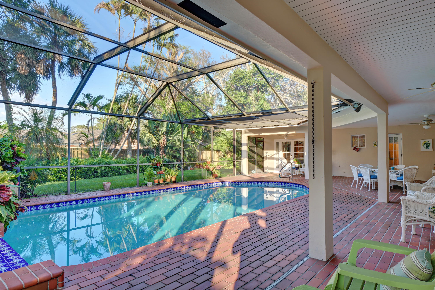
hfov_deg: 81.2
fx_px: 254
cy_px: 145
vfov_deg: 59.5
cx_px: 218
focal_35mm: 21
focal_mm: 14
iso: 100
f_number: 11
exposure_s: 1/15
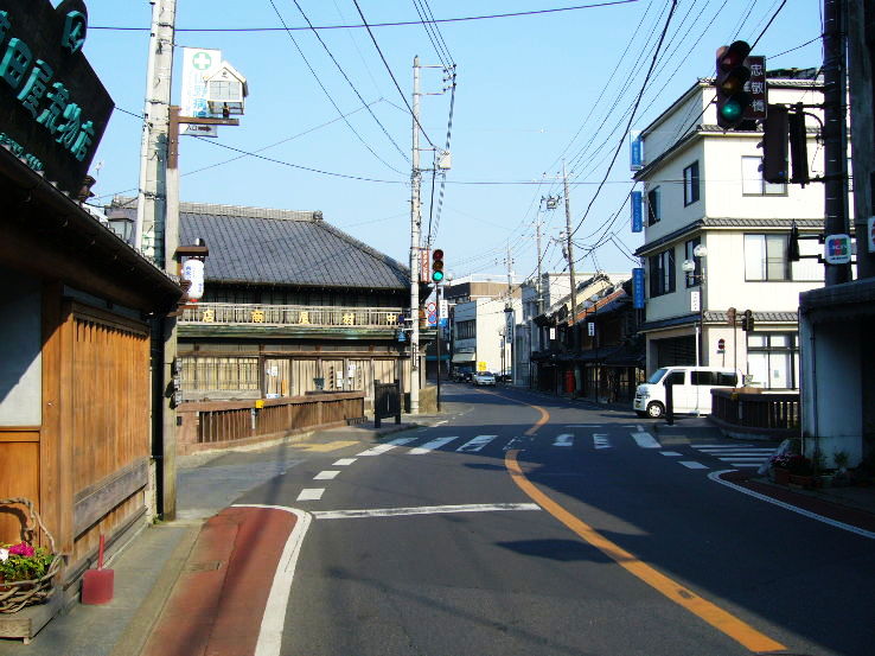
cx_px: 438
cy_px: 328
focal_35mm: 35
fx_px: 884
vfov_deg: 40.7
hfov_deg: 52.6
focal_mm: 5.8
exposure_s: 1/320
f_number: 5.6
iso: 80
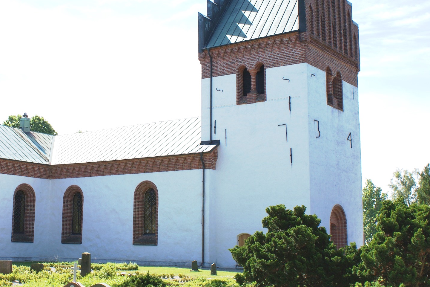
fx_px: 621
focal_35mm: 52
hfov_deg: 37.8
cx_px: 149
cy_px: 113
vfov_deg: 25.9
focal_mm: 26
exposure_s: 1/100
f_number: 11
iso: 100
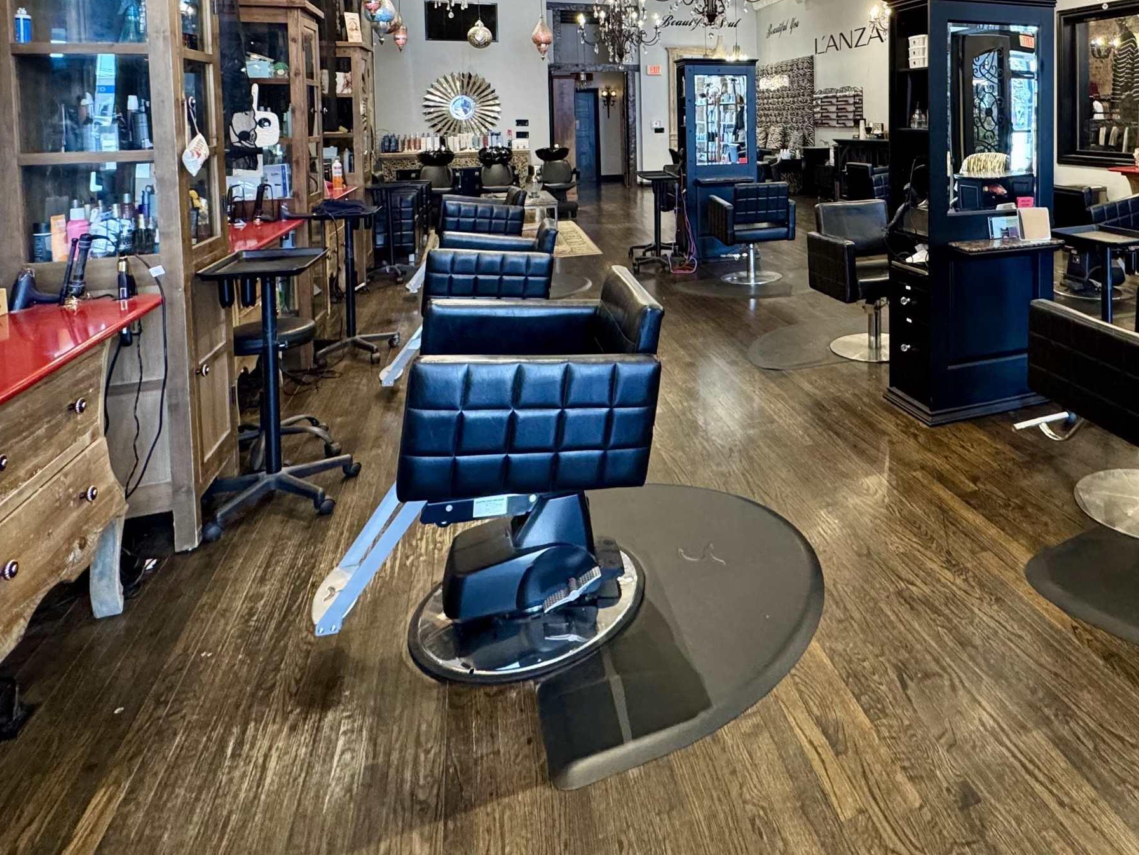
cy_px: 144
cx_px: 806
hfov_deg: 68.5
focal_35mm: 24
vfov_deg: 52.3
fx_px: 790
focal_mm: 2.22
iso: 400
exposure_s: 1/60
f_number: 2.2
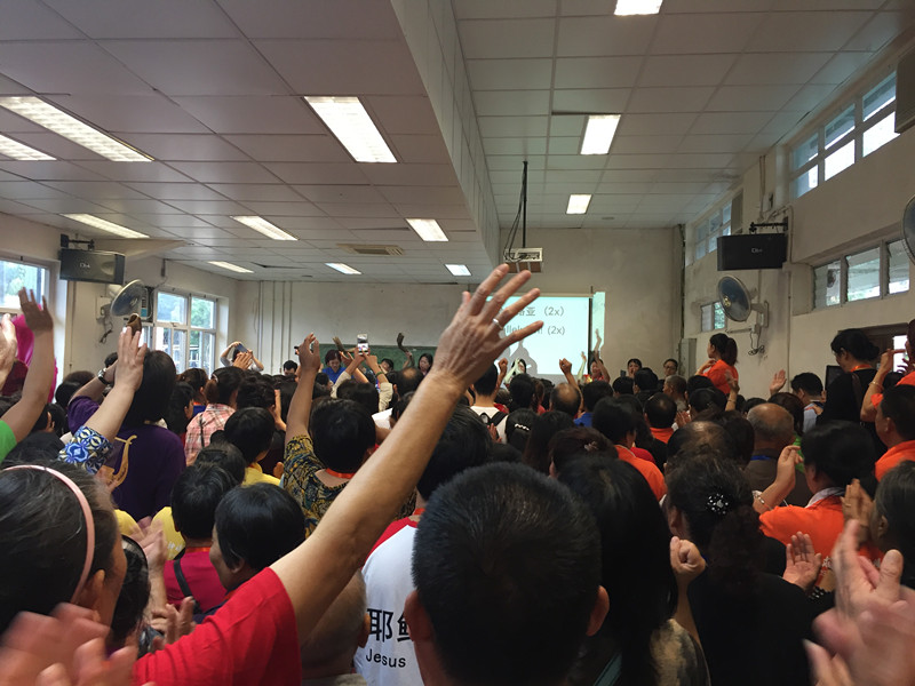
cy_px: 343
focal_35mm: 29
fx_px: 767
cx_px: 458
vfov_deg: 48.2
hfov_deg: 61.7
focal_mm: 4.15
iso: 80
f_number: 2.2
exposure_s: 1/33
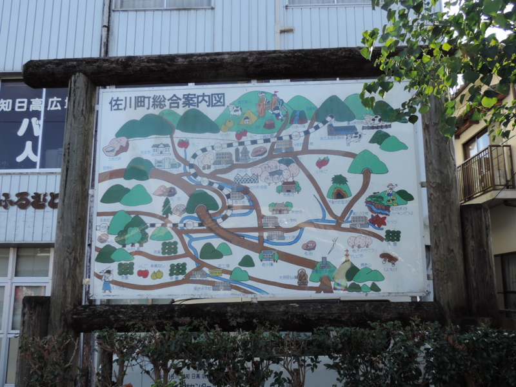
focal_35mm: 33
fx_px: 492
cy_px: 194
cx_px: 258
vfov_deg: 42.9
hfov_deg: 55.4
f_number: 3.2
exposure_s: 1/250
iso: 80
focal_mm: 5.8
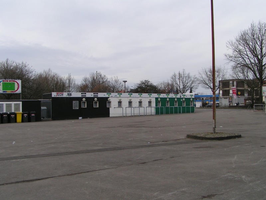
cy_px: 100
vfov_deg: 37.7
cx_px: 133
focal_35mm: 38
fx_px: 292
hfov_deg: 49.0
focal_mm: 5.8
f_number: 5.6
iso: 50
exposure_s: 1/125
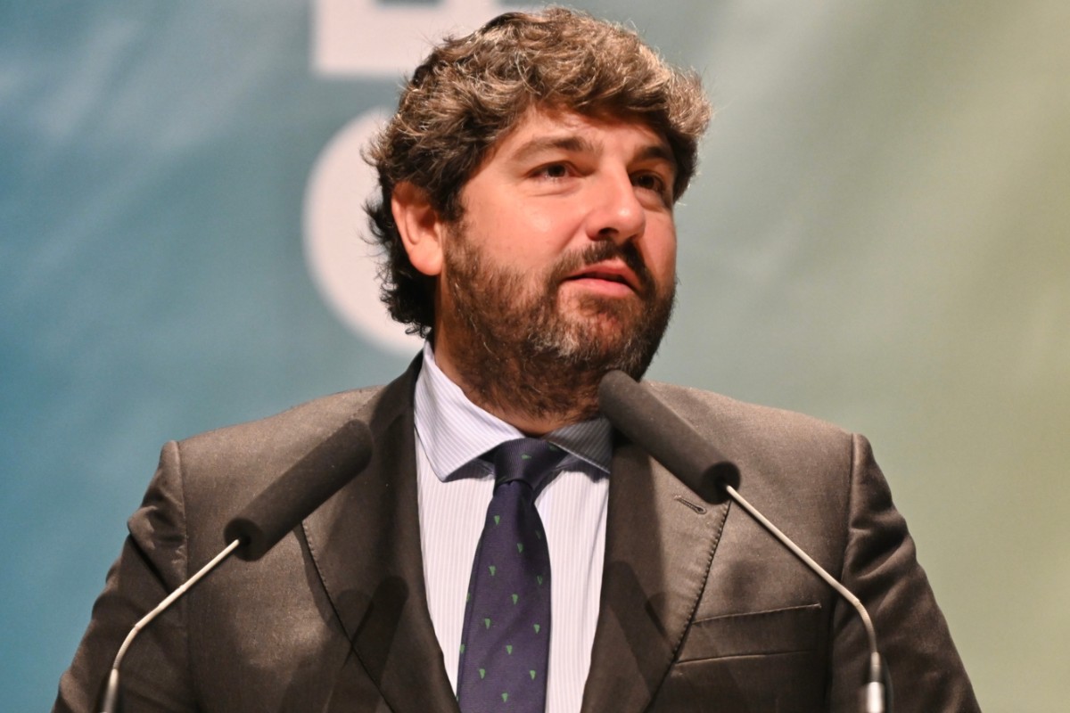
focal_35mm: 200
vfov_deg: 6.9
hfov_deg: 10.3
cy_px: 356
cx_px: 535
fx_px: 5944
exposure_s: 1/200
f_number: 2.8
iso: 2000
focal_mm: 200
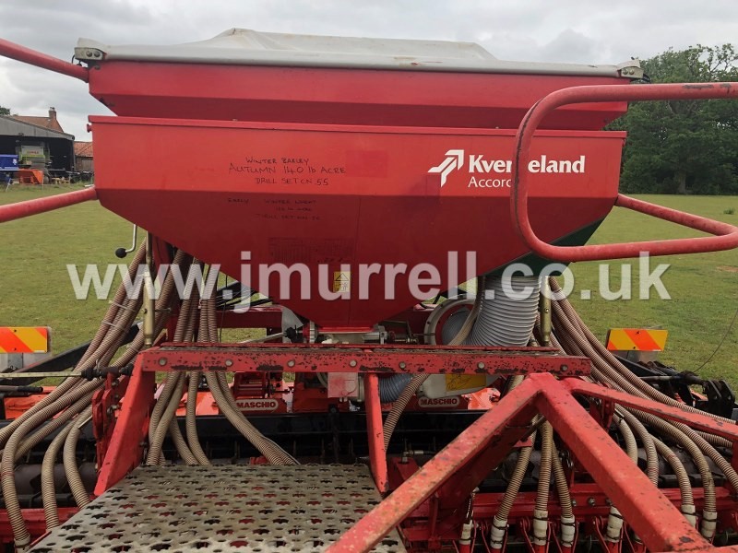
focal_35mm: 28
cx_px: 369
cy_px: 276
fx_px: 597
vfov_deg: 49.7
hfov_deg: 63.4
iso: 20
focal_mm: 3.99
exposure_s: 1/466
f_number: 1.8
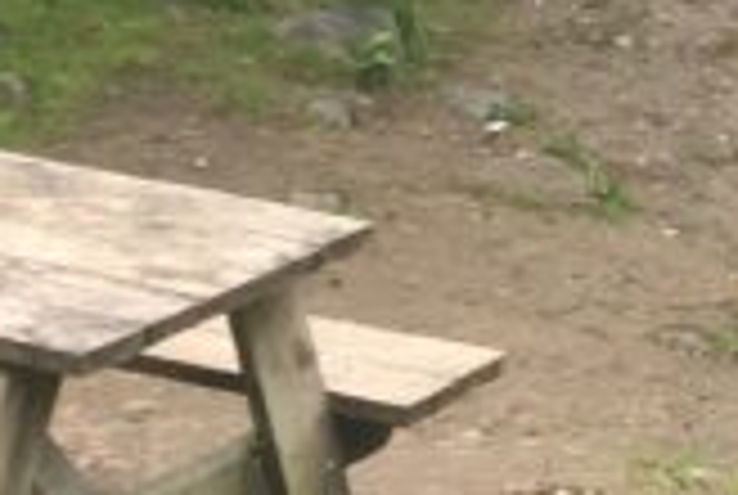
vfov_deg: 6.8
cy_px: -801
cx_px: 1544
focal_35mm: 188
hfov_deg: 10.0
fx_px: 3861
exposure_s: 1/60
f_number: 2.2
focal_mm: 4.15
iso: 25
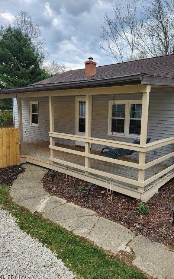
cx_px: 100
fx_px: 190
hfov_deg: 49.1
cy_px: 143
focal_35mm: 25
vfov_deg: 72.5
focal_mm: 5.4
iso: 20
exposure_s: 1/200
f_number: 1.8
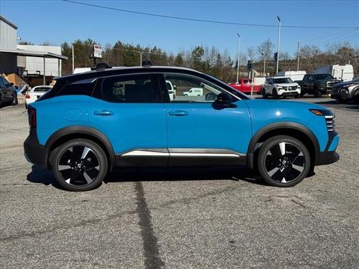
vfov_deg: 30.3
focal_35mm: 48
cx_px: 180
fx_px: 498
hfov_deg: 39.7
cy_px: 134
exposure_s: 1/6410
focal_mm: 6.76
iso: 64
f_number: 1.78
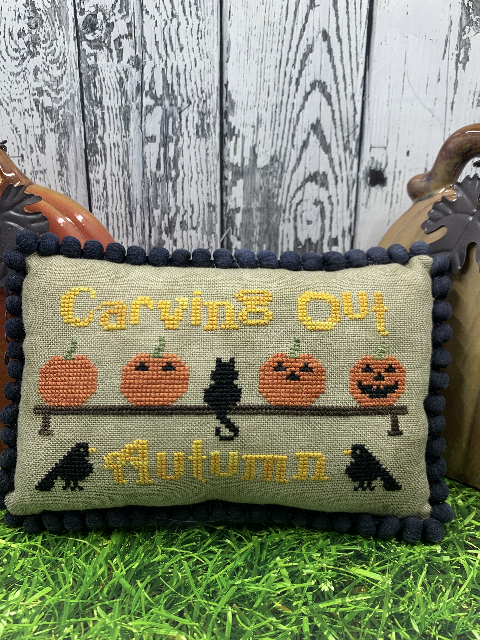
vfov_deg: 61.7
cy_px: 328
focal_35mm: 29
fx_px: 536
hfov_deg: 48.2
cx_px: 242
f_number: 1.8
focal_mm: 4.25
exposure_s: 1/171
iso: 25
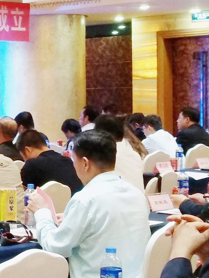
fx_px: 571
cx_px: -180
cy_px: 138
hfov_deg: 16.8
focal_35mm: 71
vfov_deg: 27.4
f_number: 2.2
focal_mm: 3.81
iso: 400
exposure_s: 1/33
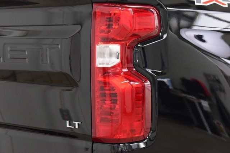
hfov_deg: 22.6
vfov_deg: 15.2
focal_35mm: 90
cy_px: 76
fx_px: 575
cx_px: 115
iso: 1600
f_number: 4.5
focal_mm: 60
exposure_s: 1/30
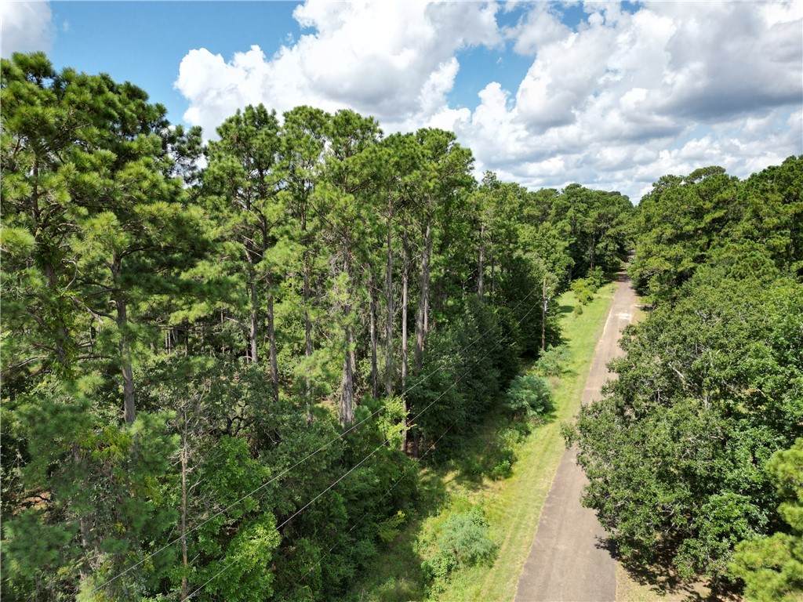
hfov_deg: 71.6
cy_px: 301
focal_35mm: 24
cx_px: 402
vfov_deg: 56.8
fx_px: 557
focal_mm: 6.72
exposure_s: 1/2500
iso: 100
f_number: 1.7
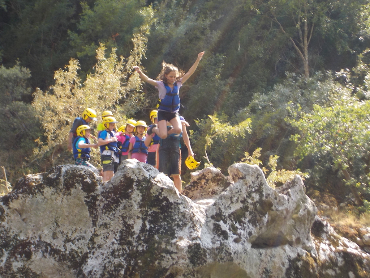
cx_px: 185
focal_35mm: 71
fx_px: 759
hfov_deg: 27.4
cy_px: 139
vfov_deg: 20.7
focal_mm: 9.7
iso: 125
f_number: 5.3
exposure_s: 1/160
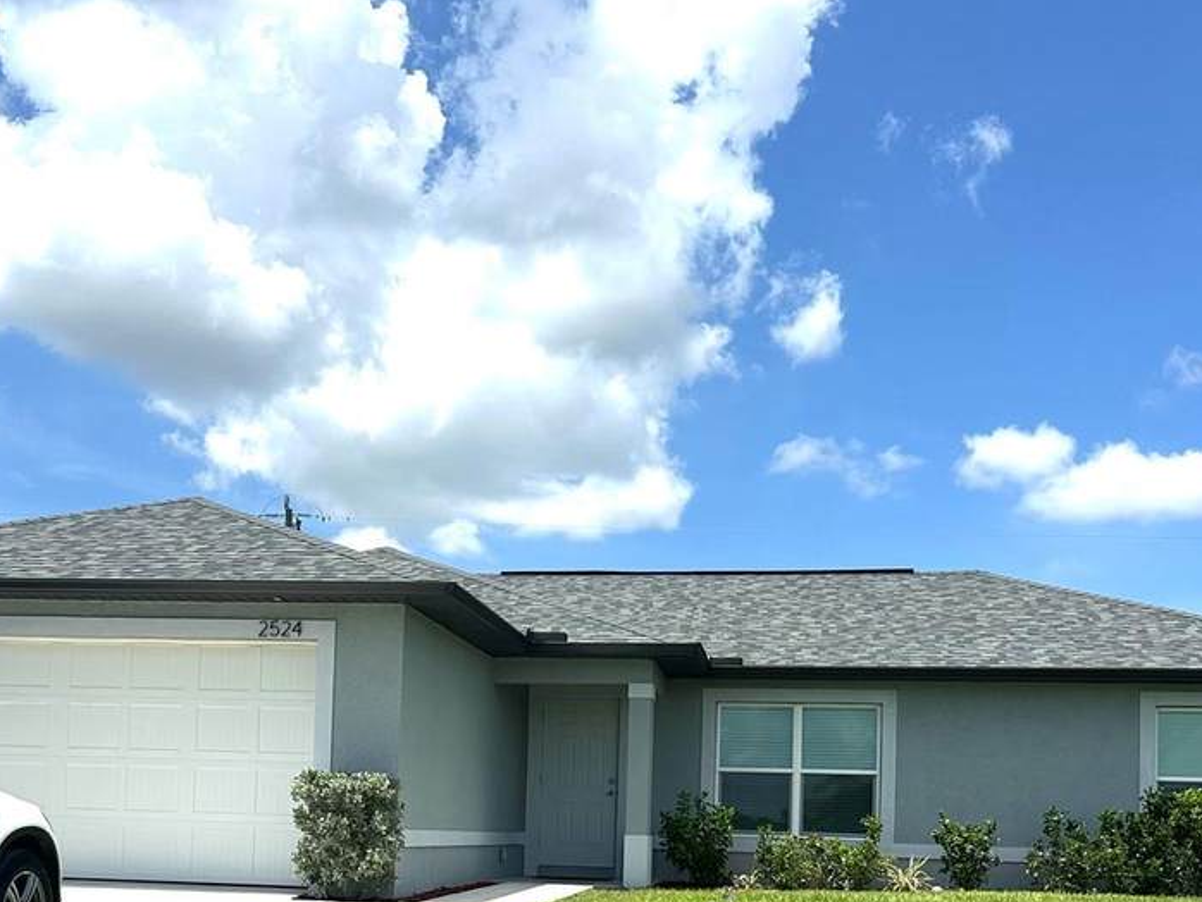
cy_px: 757
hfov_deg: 42.8
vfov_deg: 31.8
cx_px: 508
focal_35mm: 44
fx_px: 1528
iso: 80
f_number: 1.78
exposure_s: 1/7576
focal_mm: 6.86
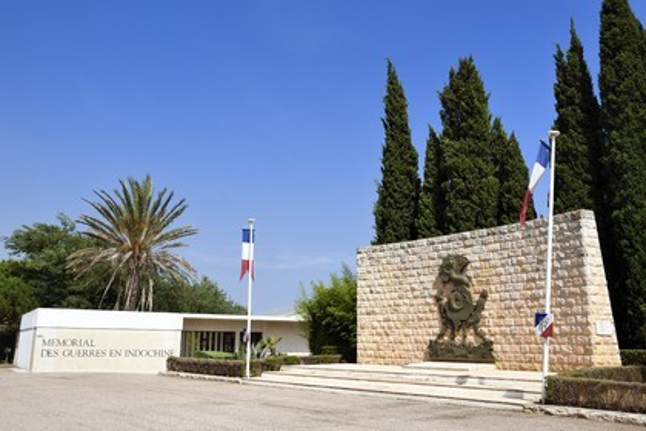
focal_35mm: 32
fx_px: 574
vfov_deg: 41.1
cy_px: 216
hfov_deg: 58.7
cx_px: 323
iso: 200
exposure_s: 1/250
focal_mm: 32
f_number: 16
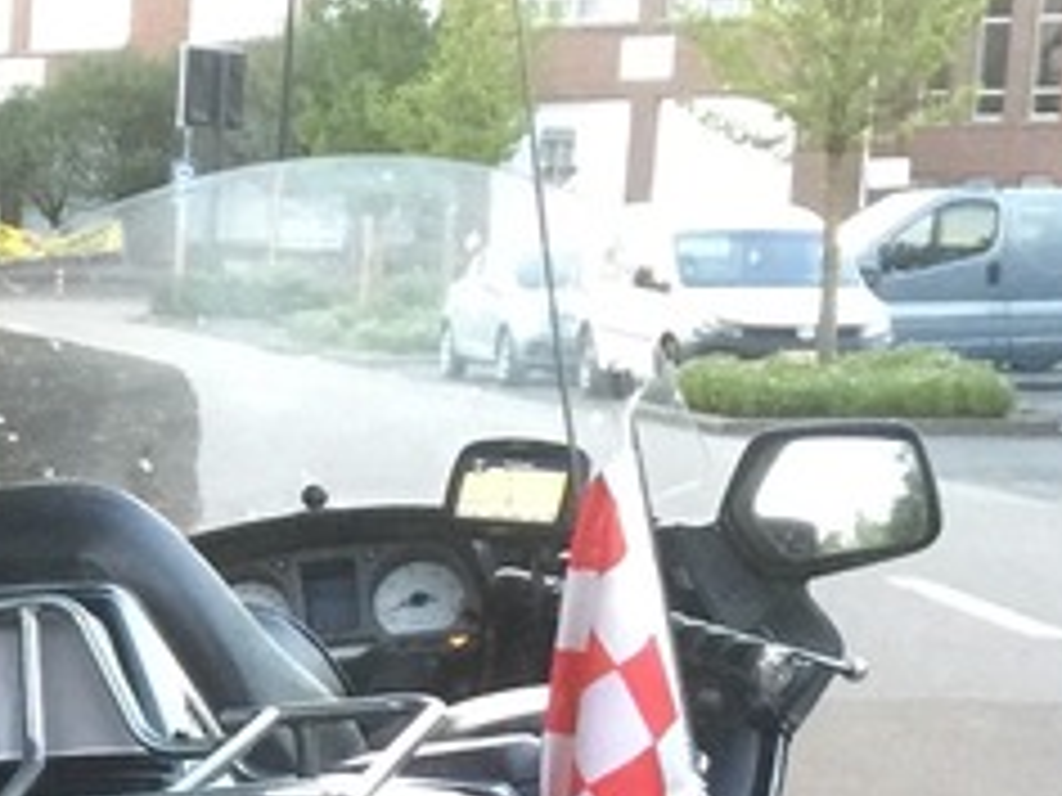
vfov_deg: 11.6
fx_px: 3866
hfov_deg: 13.8
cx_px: -886
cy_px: 841
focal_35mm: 126
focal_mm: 4.15
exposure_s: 1/17
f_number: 2.2
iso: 100
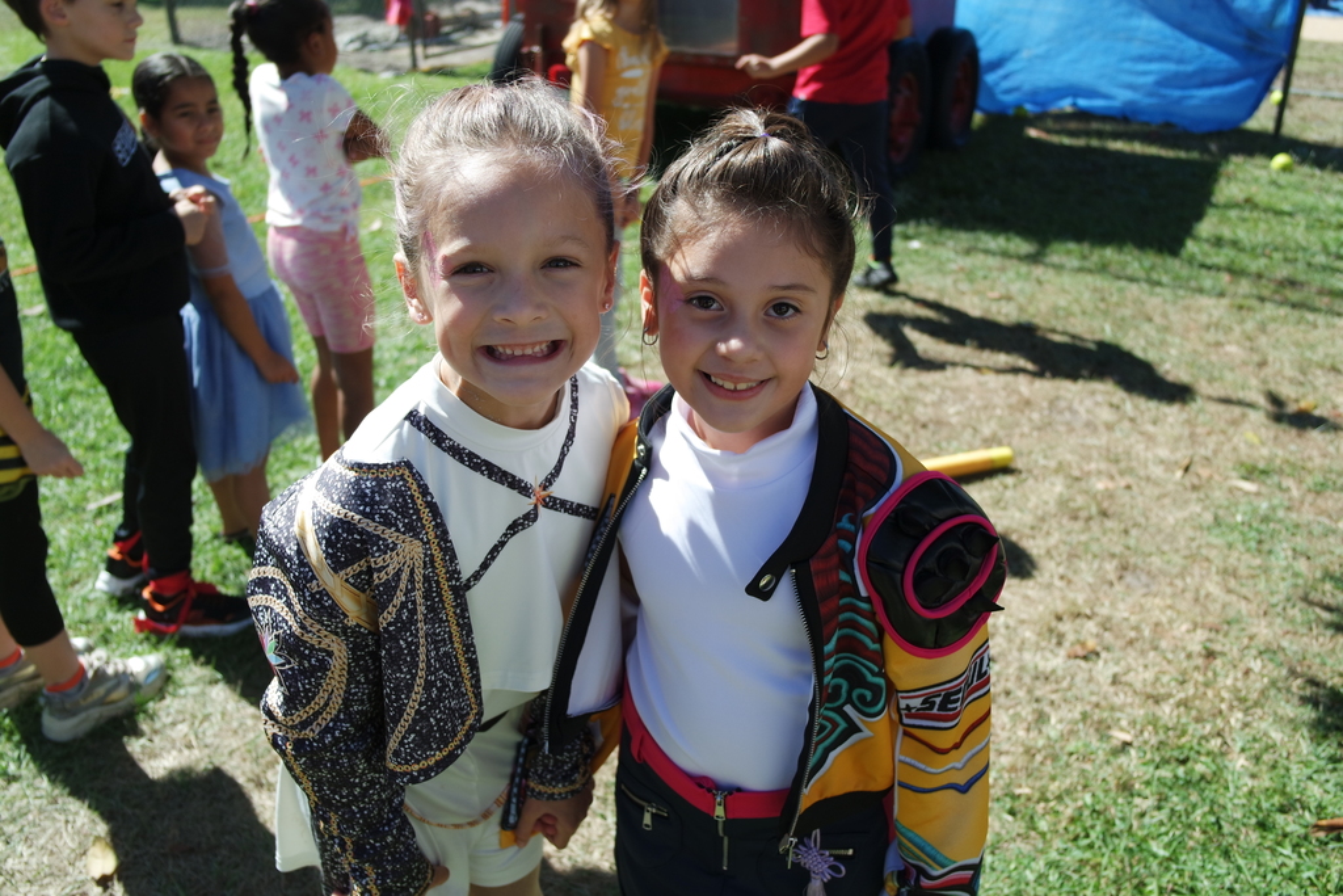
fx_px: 1119
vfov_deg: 43.6
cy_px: 448
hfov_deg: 61.9
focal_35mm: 30
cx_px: 672
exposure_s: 1/640
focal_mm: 20
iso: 100
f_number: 3.5
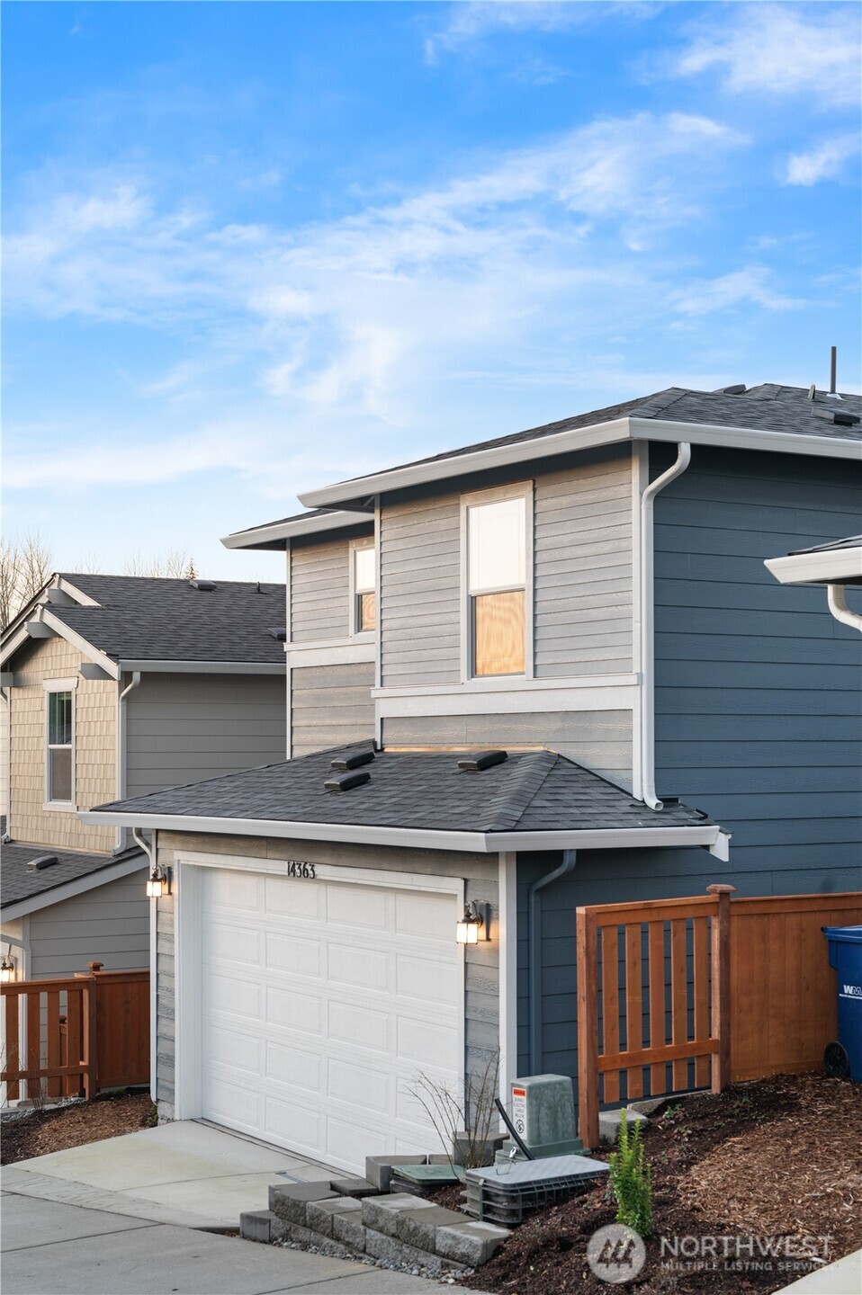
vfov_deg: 39.6
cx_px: 431
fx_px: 1798
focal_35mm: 50
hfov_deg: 27.0
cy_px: 648
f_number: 7.1
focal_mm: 50
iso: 100
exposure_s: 1/13
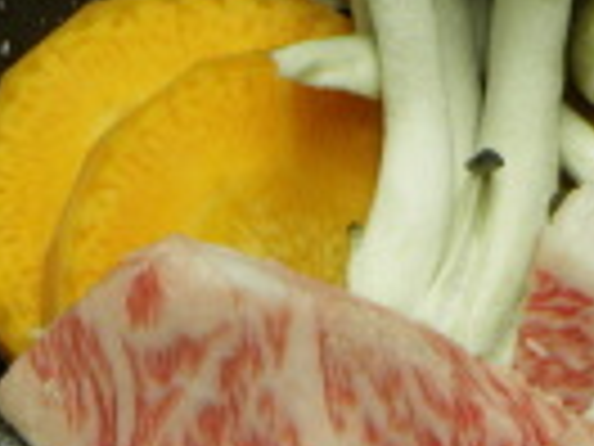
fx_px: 5199
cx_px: 603
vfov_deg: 4.9
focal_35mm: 303
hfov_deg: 6.5
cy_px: 613
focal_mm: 17.81
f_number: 4.2
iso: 200
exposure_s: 1/20
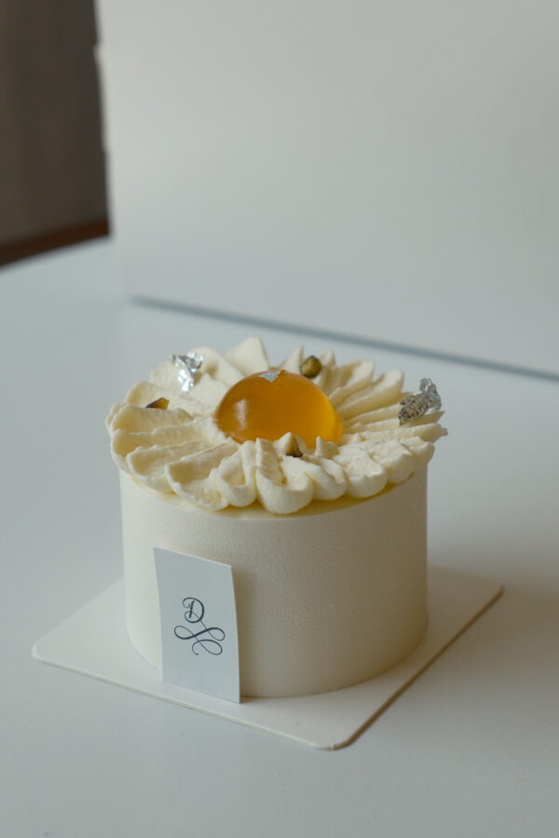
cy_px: 419
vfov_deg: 27.0
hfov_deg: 18.2
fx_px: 1747
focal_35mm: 75
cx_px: 280
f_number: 5.6
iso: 800
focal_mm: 50
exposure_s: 1/350
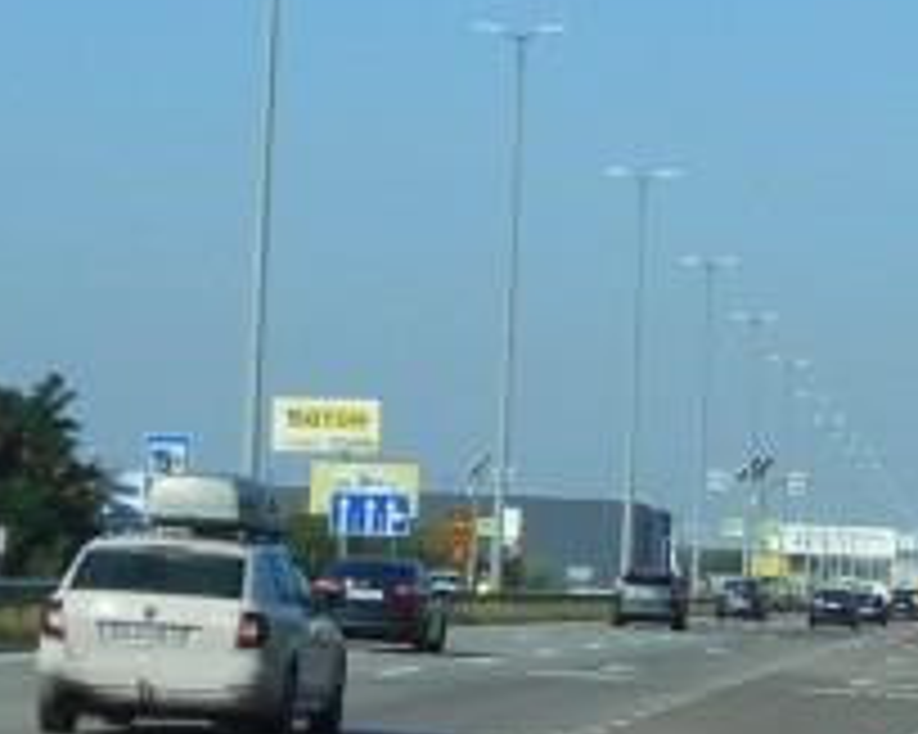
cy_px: 288
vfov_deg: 7.2
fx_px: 5866
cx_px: 814
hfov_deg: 8.9
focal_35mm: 216
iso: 80
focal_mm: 7.7
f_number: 4.2
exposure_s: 1/800
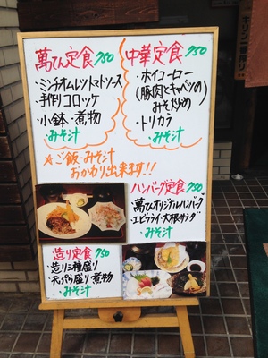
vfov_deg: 55.4
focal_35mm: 33
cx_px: 134
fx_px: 341
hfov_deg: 42.9
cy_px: 179
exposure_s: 1/414
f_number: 2.4
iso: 50
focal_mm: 4.12
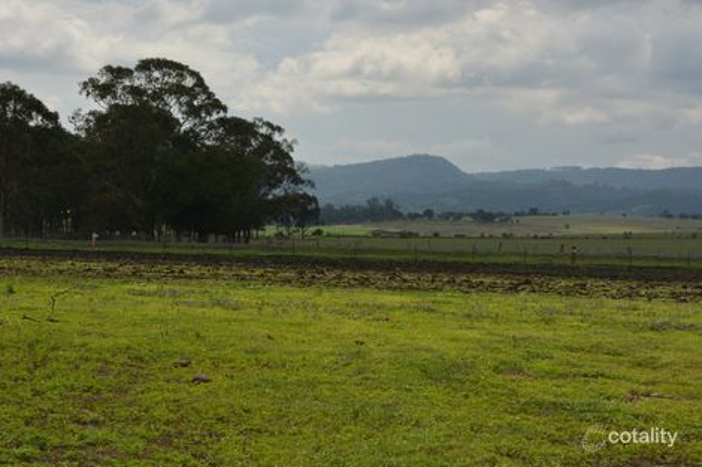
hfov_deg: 24.6
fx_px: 1608
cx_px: 351
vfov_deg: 16.5
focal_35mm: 82
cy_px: 234
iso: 100
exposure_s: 1/400
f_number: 10
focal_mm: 55
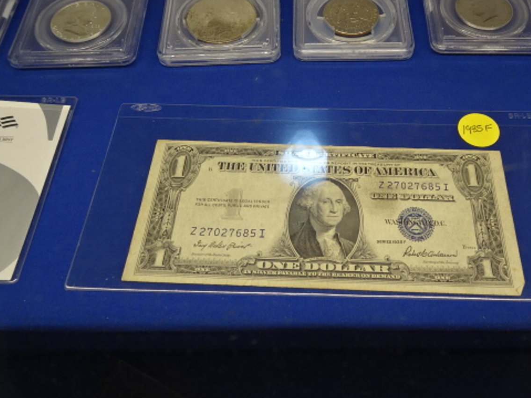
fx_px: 491
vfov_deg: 43.6
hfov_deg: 56.4
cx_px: 320
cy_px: 135
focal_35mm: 32
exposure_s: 1/50
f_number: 3.5
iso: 80
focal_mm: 4.1
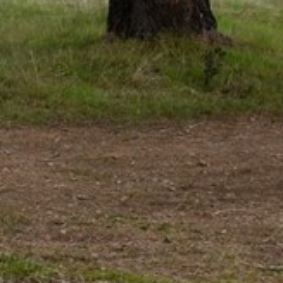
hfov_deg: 10.8
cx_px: -53
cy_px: 113
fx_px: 1471
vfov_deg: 11.0
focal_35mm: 159
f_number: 8
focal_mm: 20
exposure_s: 1/250
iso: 180
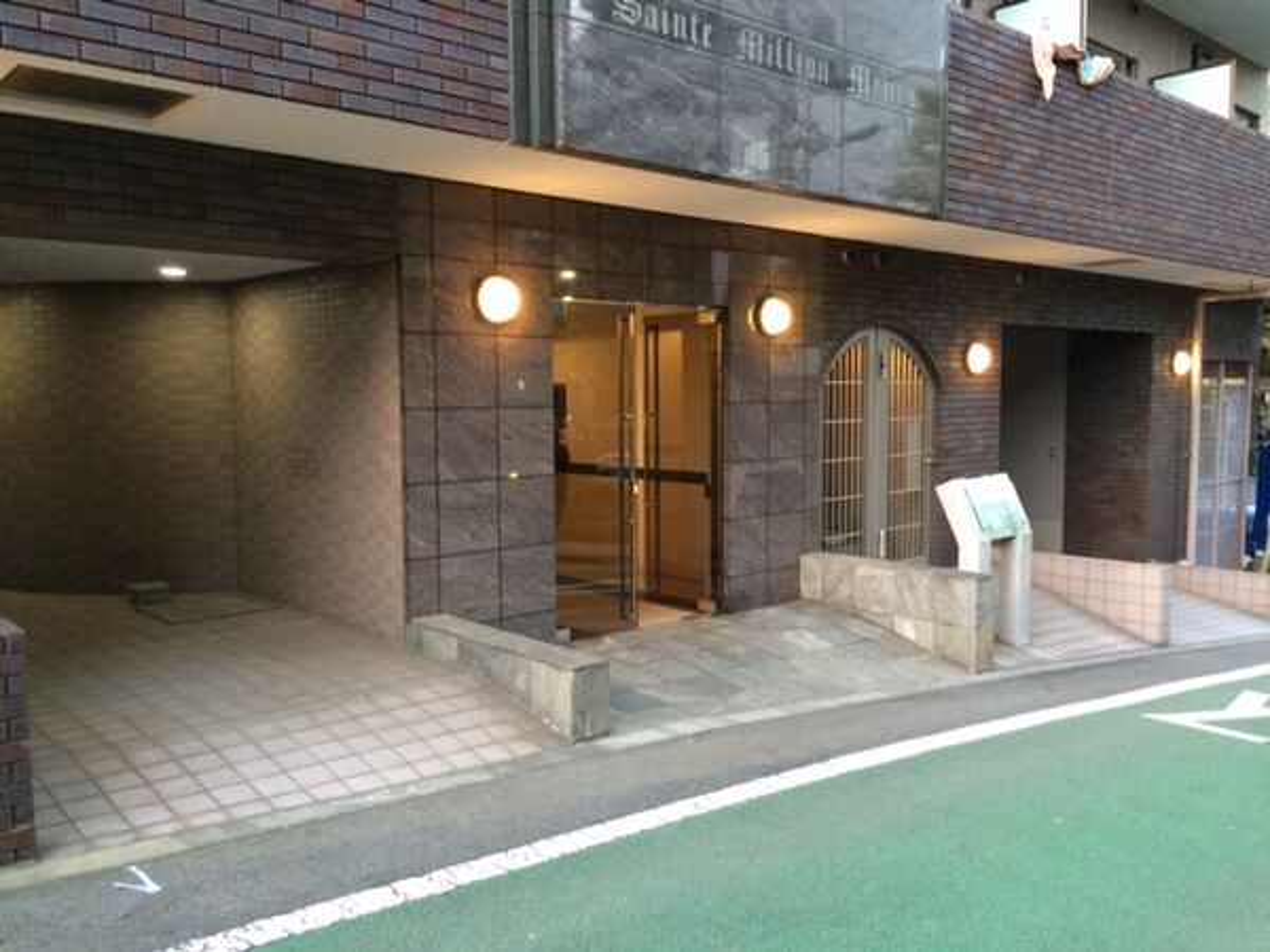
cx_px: 635
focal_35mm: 29
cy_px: 476
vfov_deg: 48.2
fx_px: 1064
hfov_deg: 61.7
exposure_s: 1/33
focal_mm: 4.15
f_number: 2.2
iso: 250
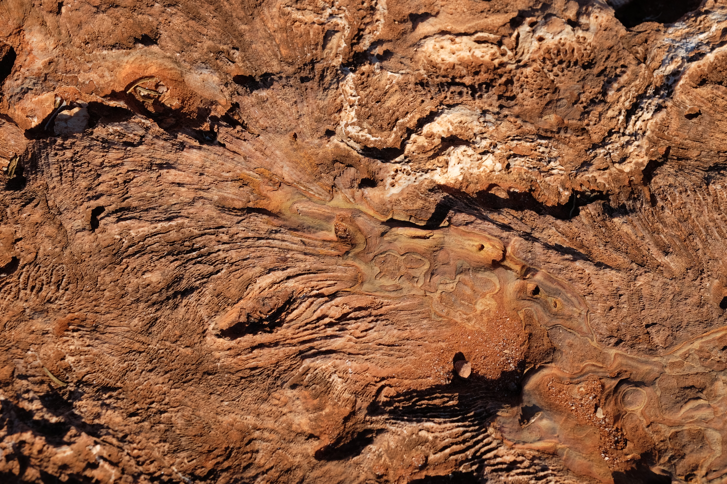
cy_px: 242
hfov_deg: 9.8
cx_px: 364
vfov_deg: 6.5
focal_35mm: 210
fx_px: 4241
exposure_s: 1/300
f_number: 9
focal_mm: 140
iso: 200
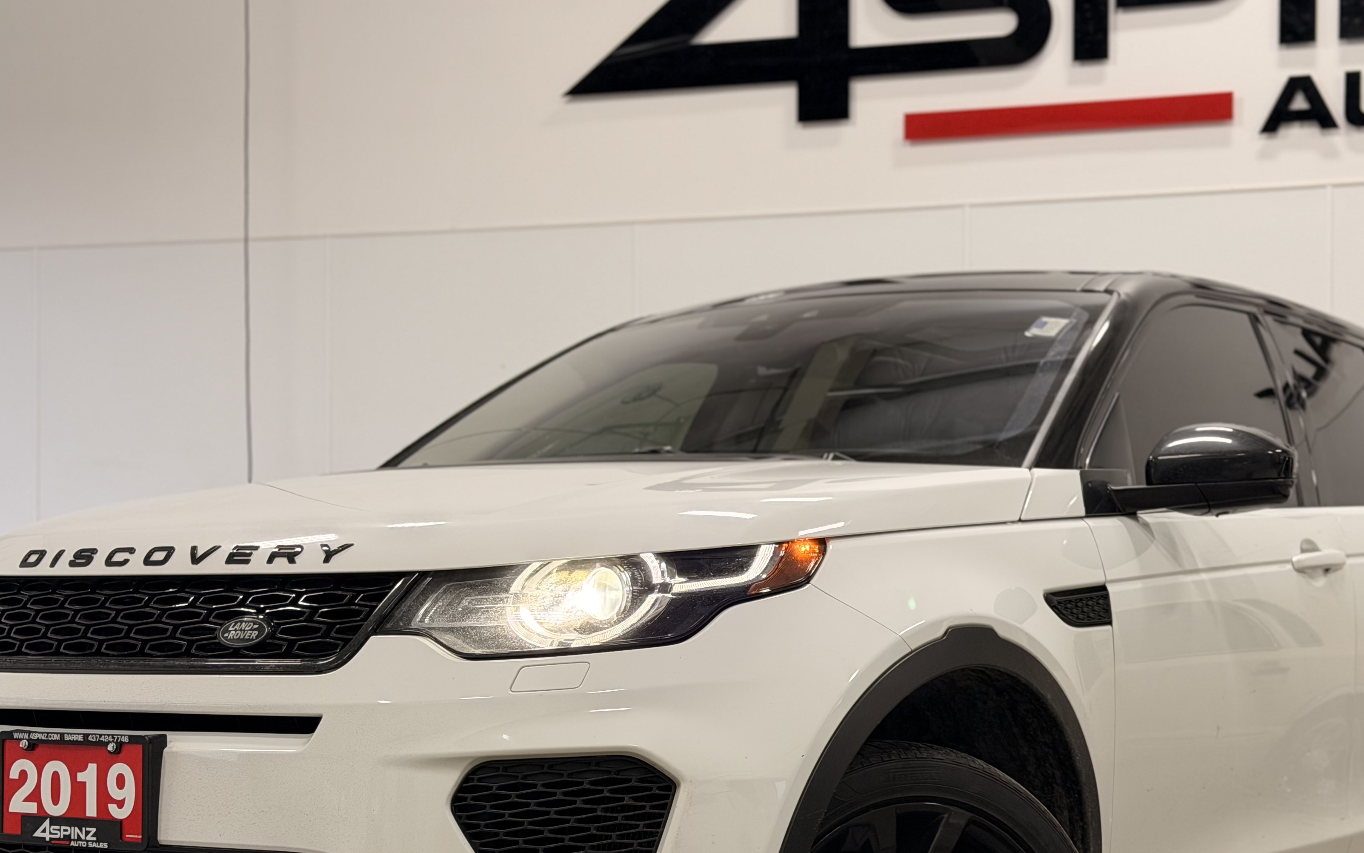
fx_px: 2379
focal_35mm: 64
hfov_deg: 32.0
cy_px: 604
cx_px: 737
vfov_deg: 20.2
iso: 64
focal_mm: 6.76
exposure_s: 1/120
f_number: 1.78
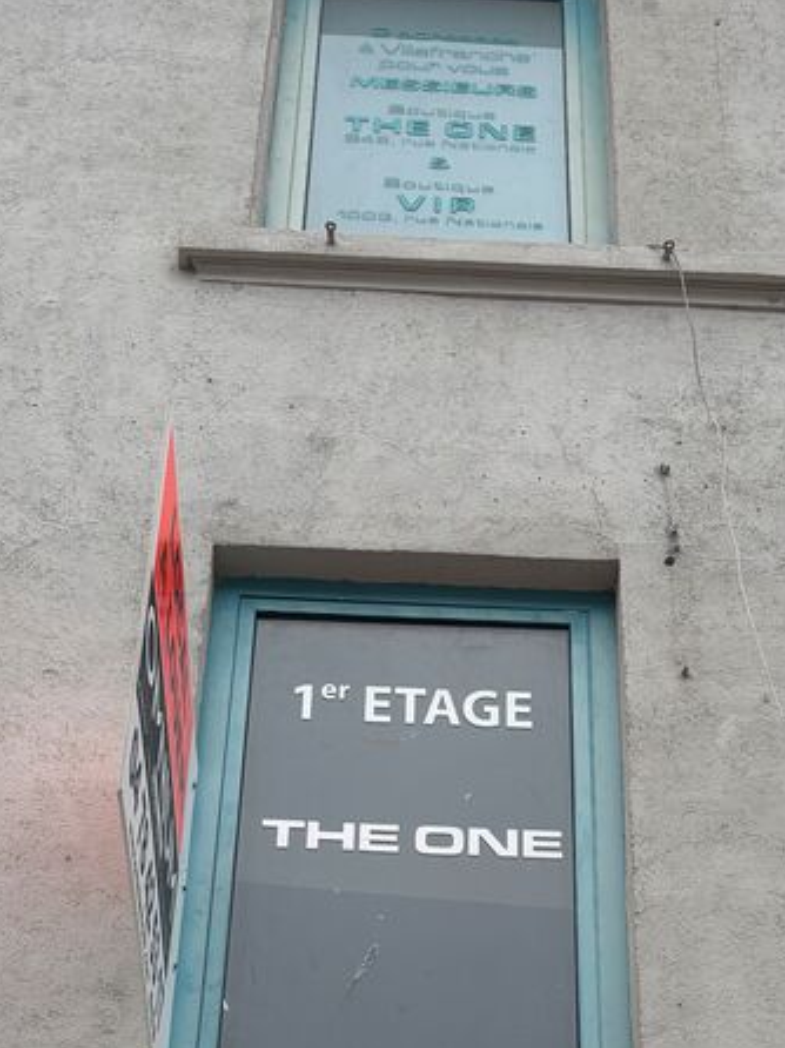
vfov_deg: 26.1
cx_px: 404
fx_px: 2119
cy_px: 1097
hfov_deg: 21.0
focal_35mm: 70
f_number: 1.6
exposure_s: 1/263
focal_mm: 5.96
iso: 40
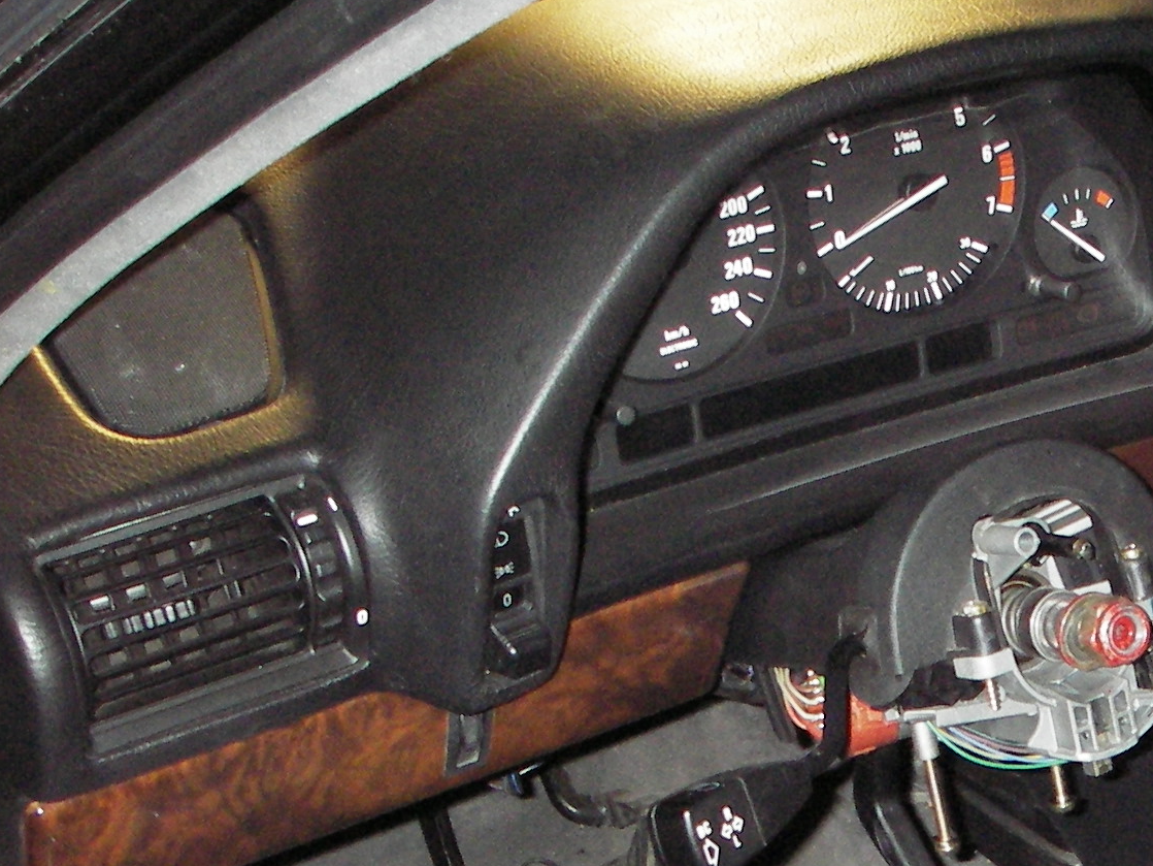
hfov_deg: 21.4
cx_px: 1250
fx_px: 2898
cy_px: 943
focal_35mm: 87
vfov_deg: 16.5
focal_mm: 6.3
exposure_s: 1/30
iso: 200
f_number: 3.3
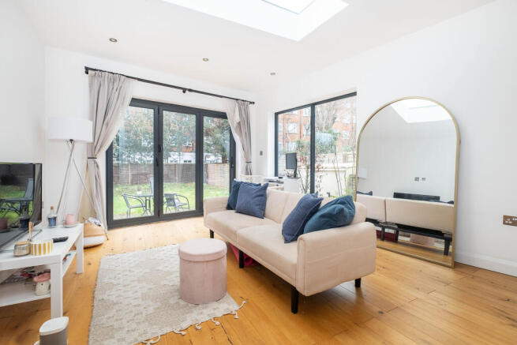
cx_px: 258
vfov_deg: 77.4
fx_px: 215
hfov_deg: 100.4
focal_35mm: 15
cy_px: 172
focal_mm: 10
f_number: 6.4
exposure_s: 1/13
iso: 500
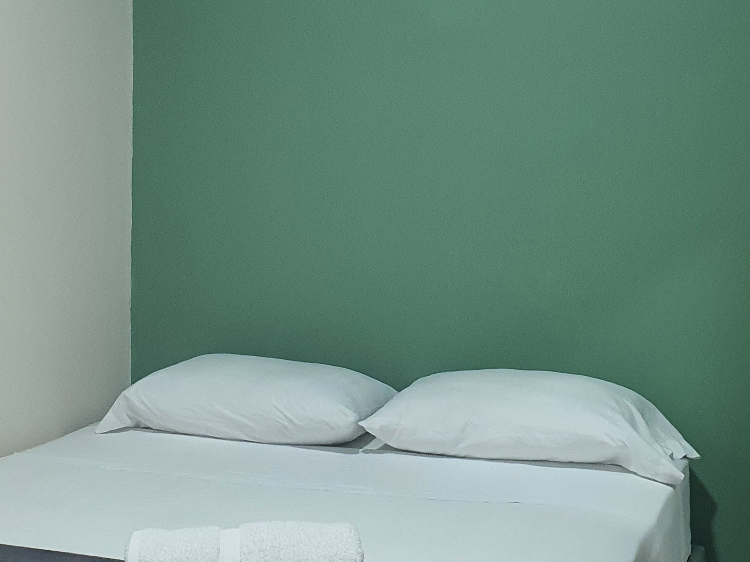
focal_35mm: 66
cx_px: 323
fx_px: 1430
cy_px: 136
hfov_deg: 29.4
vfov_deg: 22.0
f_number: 2.4
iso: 250
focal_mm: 4.3
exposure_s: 1/40
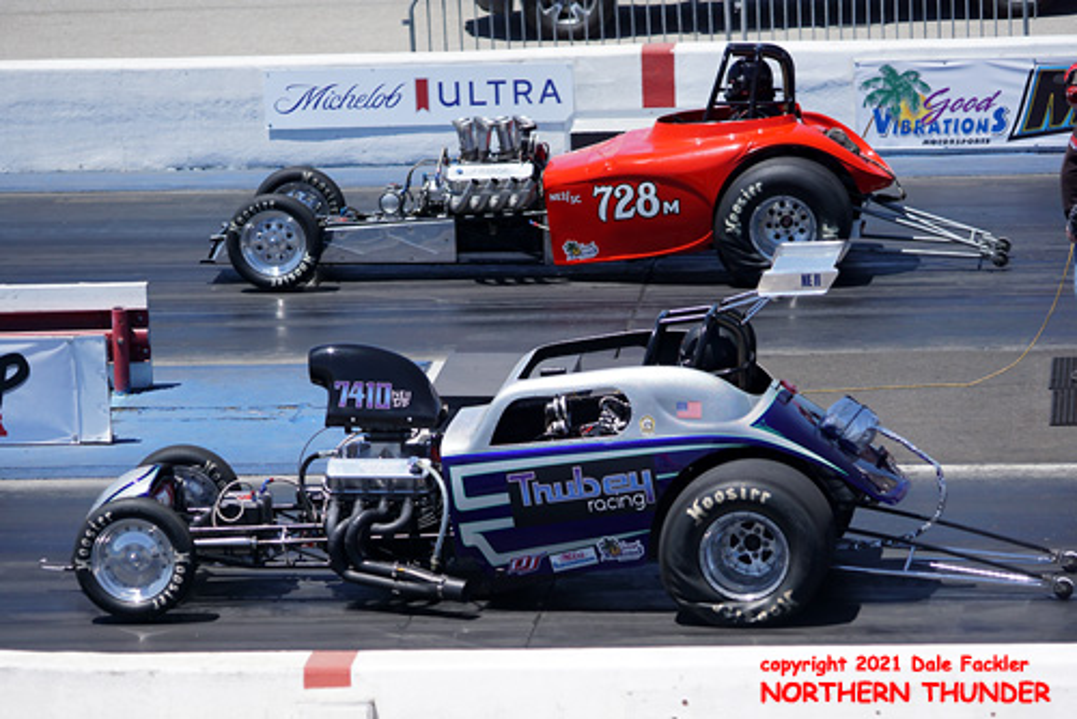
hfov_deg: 9.1
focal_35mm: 225
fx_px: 6735
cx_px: 538
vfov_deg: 6.1
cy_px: 360
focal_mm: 150
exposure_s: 1/2500
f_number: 2.8
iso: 200
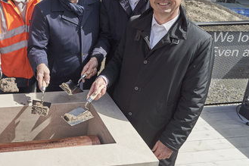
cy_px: 41
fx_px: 290
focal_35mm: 42
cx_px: 26
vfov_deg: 31.3
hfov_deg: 42.6
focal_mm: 19
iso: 500
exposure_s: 1/200
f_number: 4
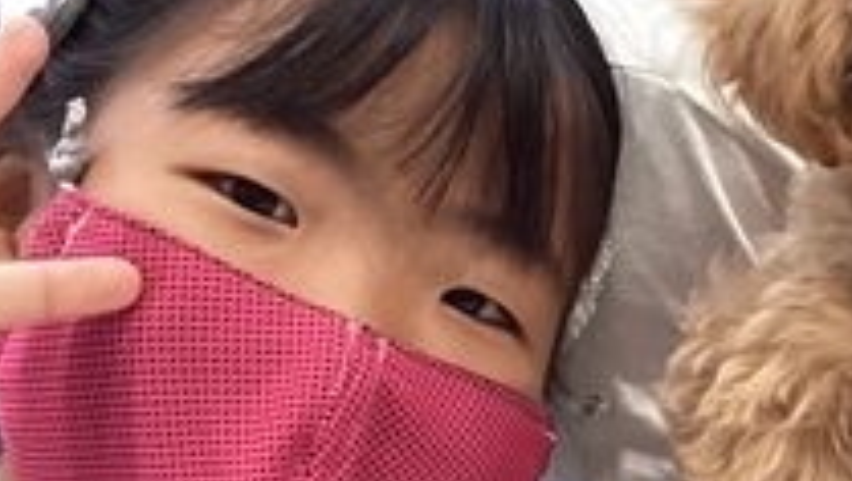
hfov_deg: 20.9
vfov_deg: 12.1
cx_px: 942
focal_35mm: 97
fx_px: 2193
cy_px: 669
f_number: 2.4
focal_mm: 3.3
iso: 200
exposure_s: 1/50
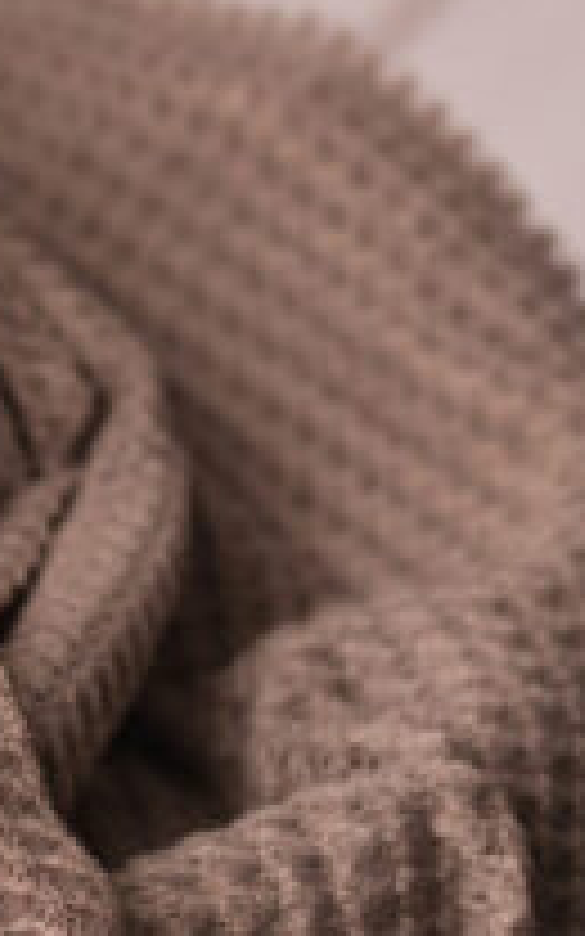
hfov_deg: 11.3
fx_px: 2806
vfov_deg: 18.8
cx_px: -356
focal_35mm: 110
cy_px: 225
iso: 100
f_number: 3.5
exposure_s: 1/160
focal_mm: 35
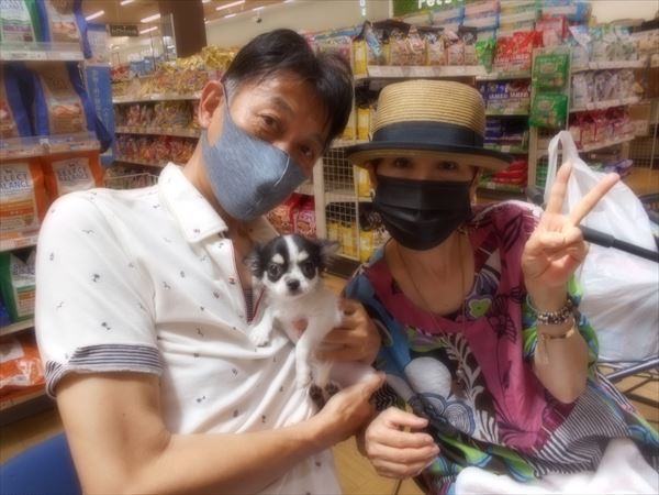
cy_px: 248
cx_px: 330
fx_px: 495
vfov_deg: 53.1
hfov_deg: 67.3
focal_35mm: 26
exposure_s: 1/30
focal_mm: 4.6
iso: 80
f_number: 3.2
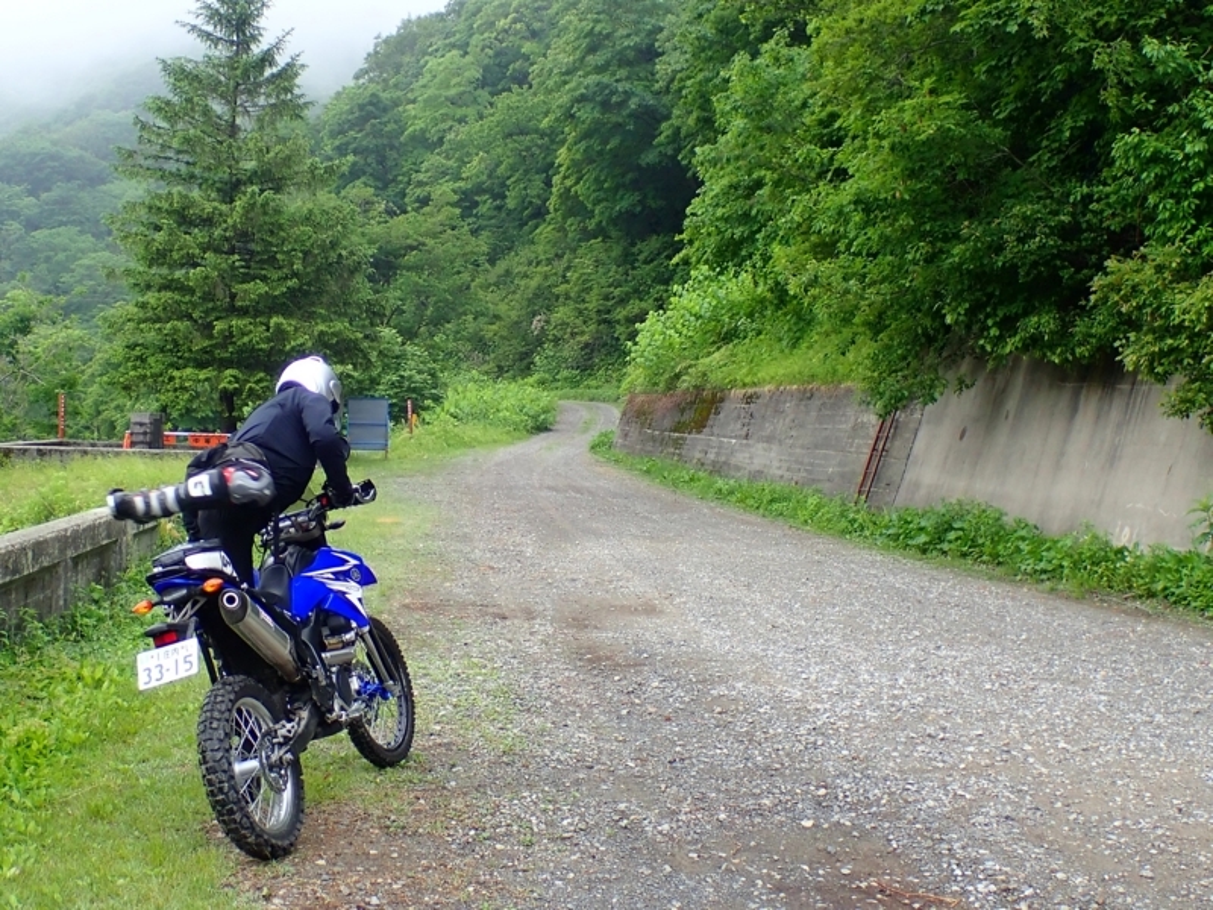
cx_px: 606
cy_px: 455
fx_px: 1612
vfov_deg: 31.5
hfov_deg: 41.2
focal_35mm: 46
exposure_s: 1/60
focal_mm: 8.41
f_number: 3.1
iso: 200
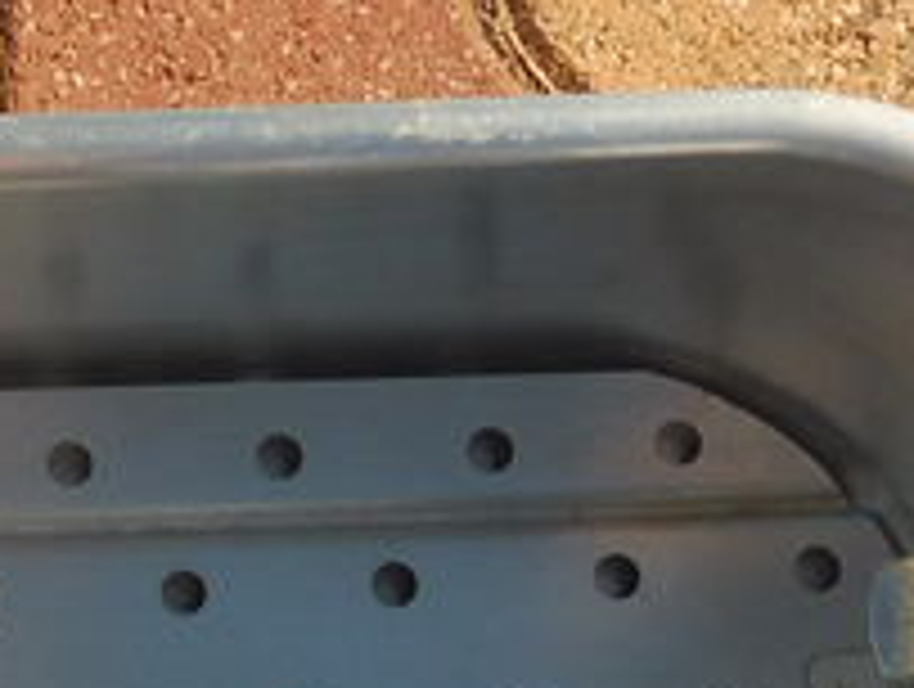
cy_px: 854
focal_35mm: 118
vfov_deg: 12.3
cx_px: -396
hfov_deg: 15.5
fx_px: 3121
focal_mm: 4.3
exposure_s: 1/800
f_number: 4
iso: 100
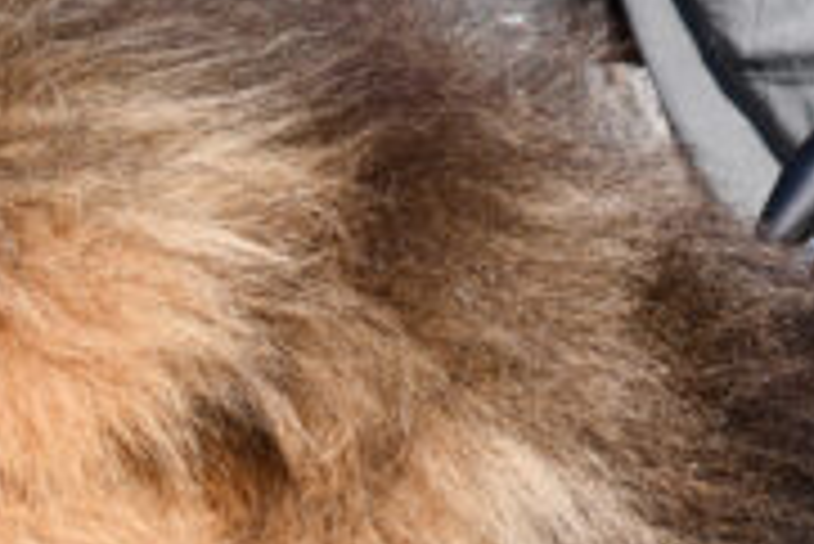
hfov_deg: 2.9
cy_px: 166
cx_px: -22
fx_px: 15863
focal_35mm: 701
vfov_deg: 2.0
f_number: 8
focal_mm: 110
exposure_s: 1/500
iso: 180
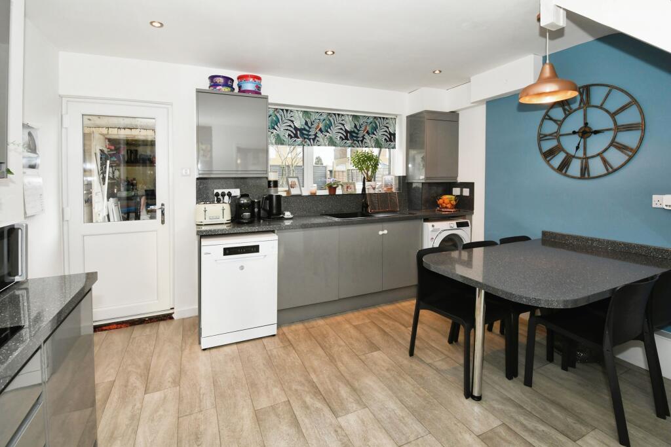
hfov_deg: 100.4
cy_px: 224
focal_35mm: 15
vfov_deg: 77.3
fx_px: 280
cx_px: 336
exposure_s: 1/60
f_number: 7.1
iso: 800
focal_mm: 10
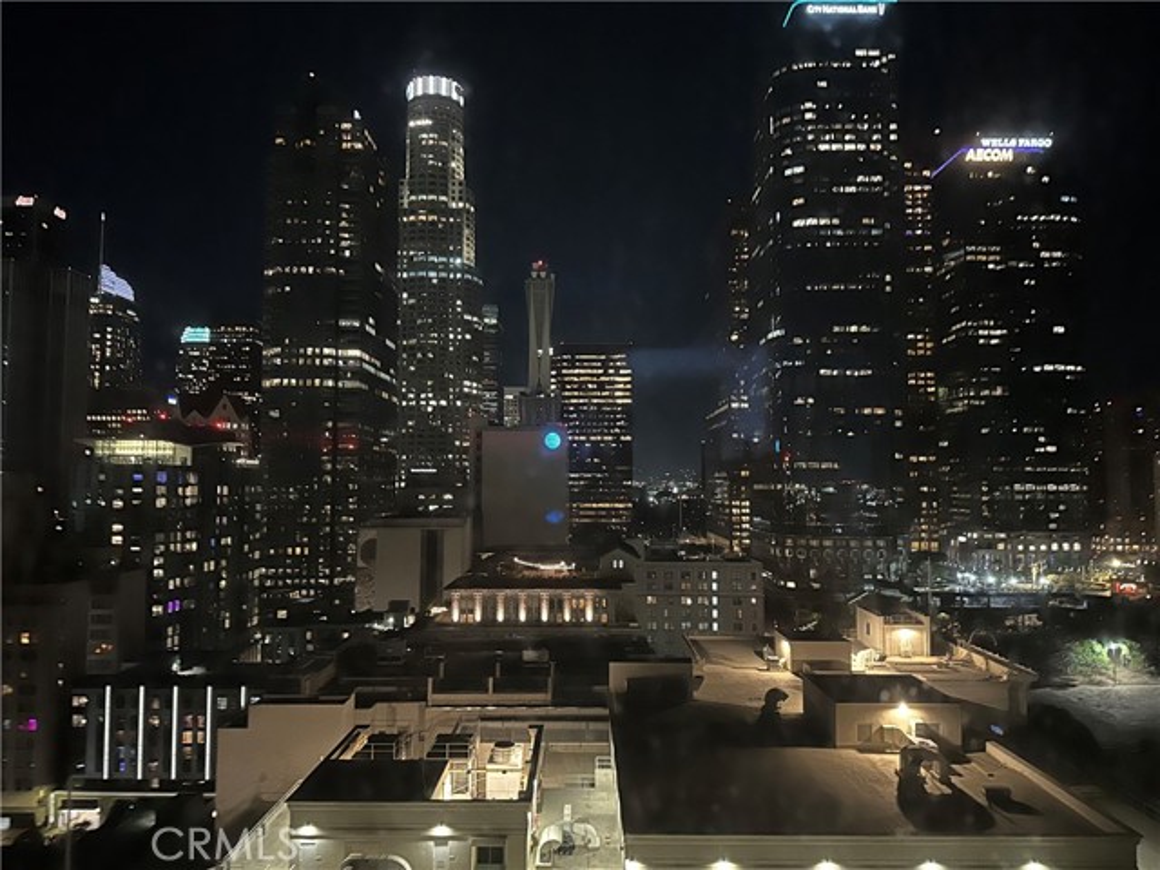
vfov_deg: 56.8
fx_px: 804
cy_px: 435
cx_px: 580
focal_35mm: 24
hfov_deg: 71.6
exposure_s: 1/17
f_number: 1.78
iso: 1600
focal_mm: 6.86
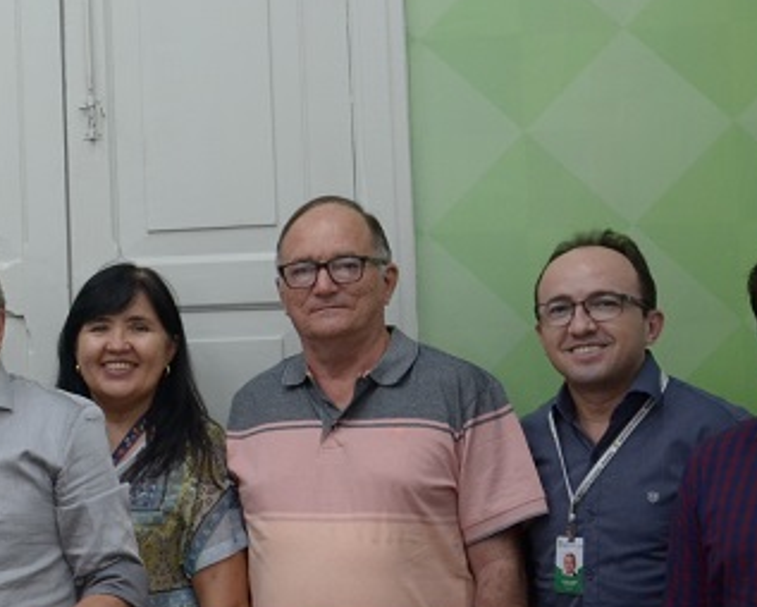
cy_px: 282
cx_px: -172
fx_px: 2187
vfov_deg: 15.8
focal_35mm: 98
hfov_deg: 18.5
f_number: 4
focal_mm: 21
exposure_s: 1/60
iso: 500
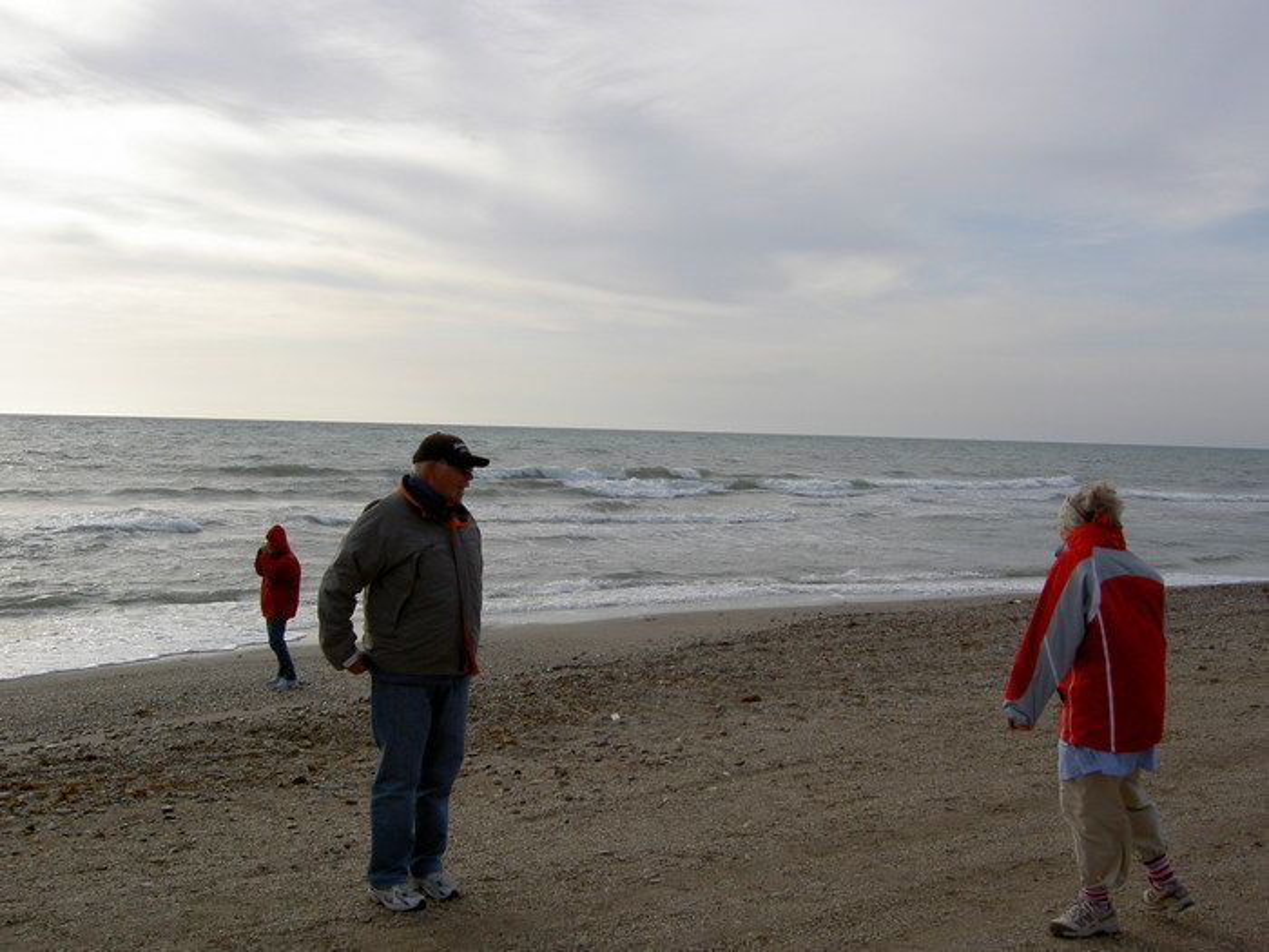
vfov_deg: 41.8
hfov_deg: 54.0
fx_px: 1246
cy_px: 476
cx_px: 634
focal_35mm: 34
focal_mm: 5.6
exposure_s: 1/500
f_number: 4.7
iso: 50
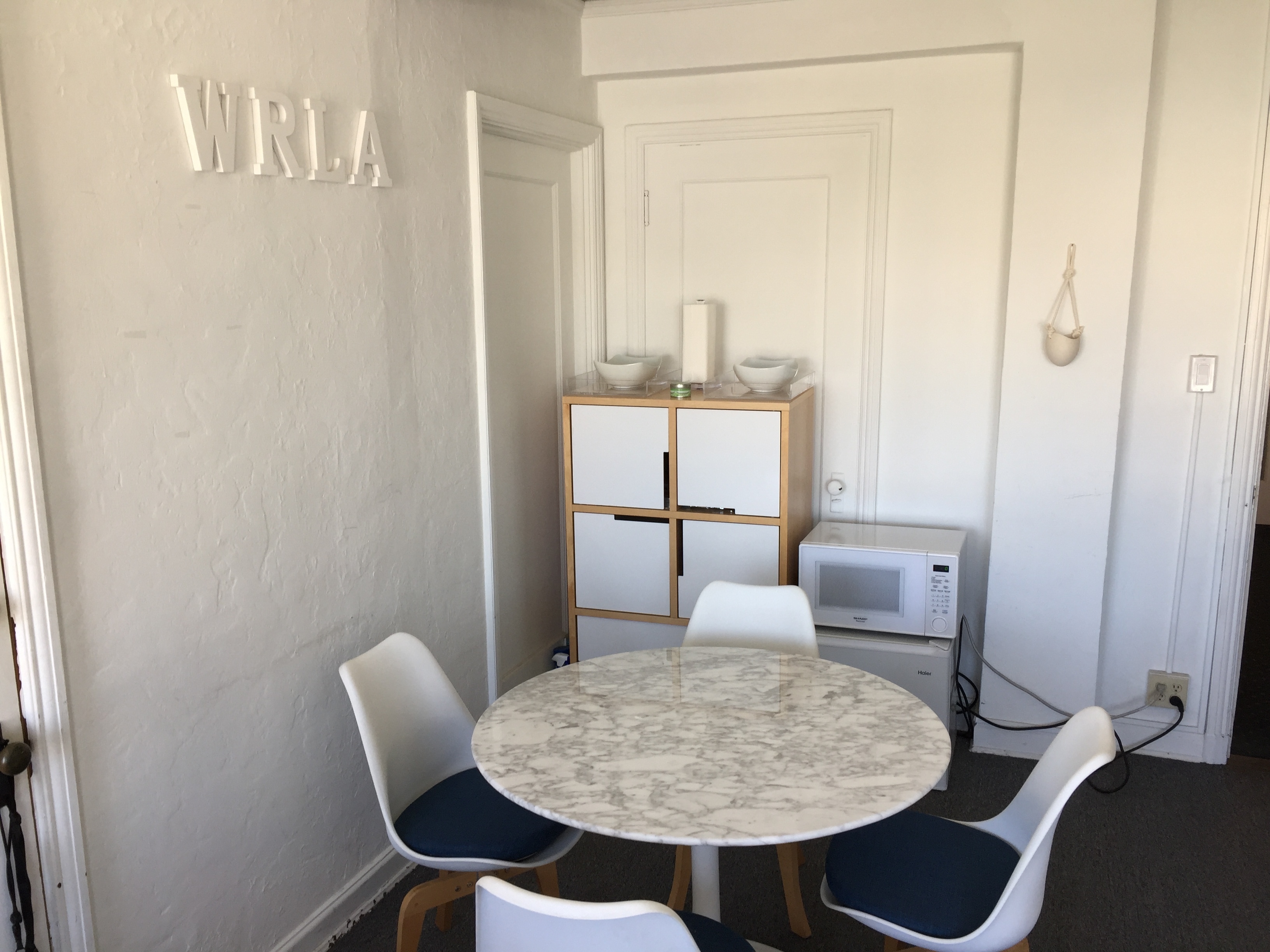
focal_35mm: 29
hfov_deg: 61.7
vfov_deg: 48.2
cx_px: 635
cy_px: 476
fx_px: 1064
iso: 40
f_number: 2.2
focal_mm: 4.15
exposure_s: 1/60
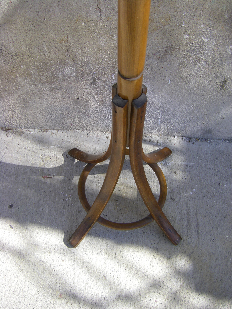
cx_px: 116
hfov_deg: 37.7
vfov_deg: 49.0
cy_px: 154
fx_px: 340
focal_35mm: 38
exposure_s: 1/320
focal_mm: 6.3
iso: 64
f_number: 3.5
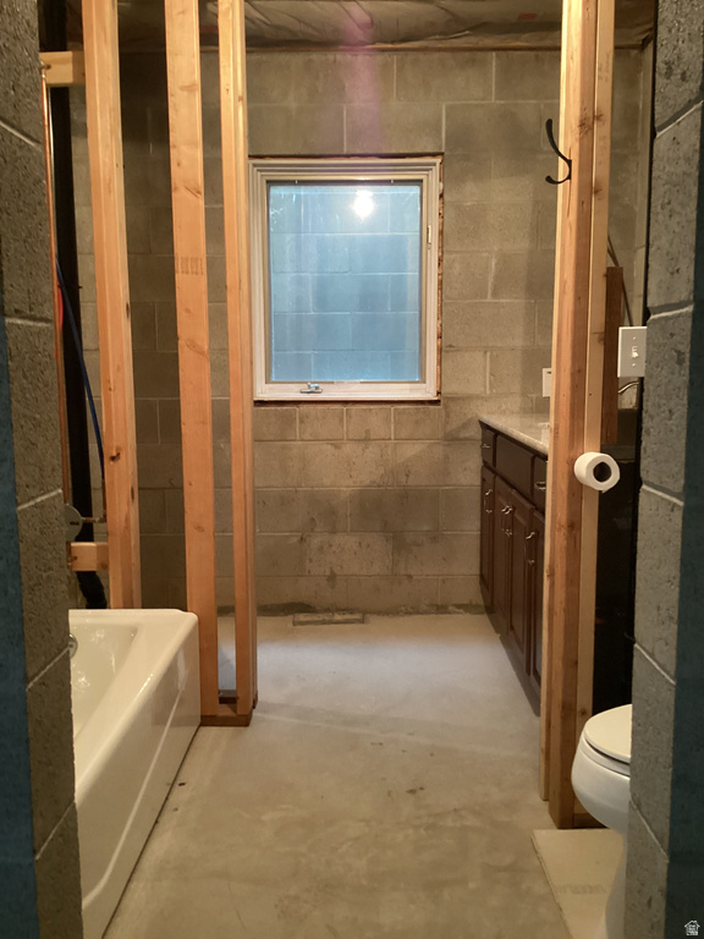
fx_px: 841
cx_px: 352
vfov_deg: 58.4
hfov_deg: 45.4
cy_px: 470
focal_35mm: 31
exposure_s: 1/30
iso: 400
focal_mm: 3.3
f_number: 2.4
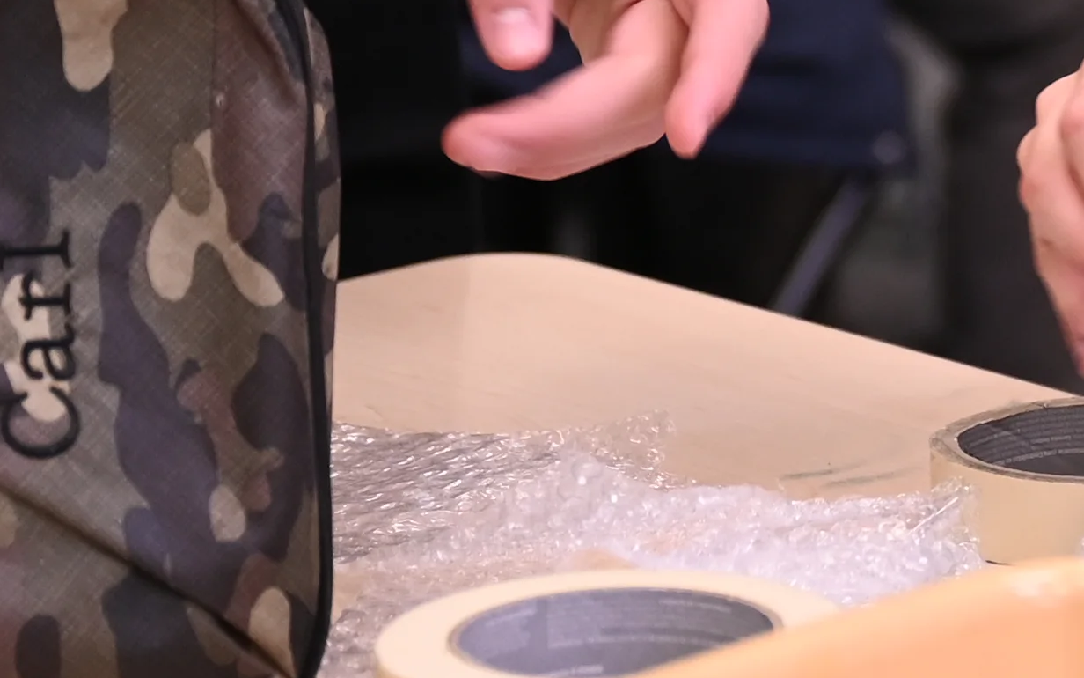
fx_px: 7976
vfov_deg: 4.8
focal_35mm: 270
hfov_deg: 7.6
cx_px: 1802
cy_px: -578
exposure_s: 1/125
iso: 720
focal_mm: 54
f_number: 2.8
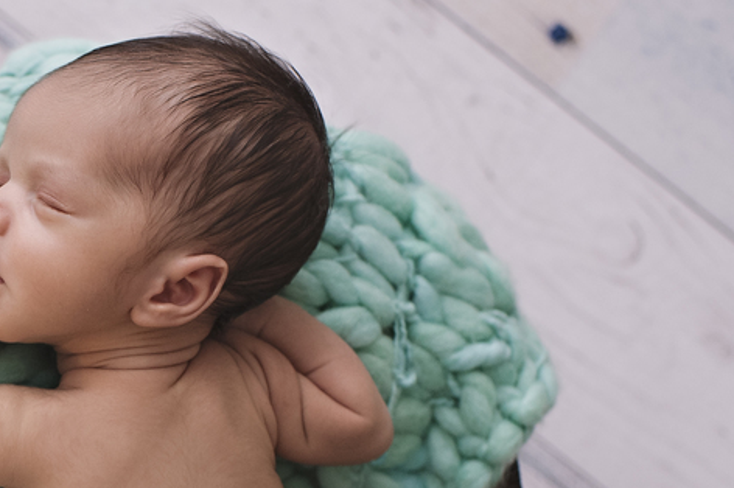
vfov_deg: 15.2
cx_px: -65
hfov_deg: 21.7
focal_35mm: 89
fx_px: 1813
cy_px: 406
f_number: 3.2
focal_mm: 35
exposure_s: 1/250
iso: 640
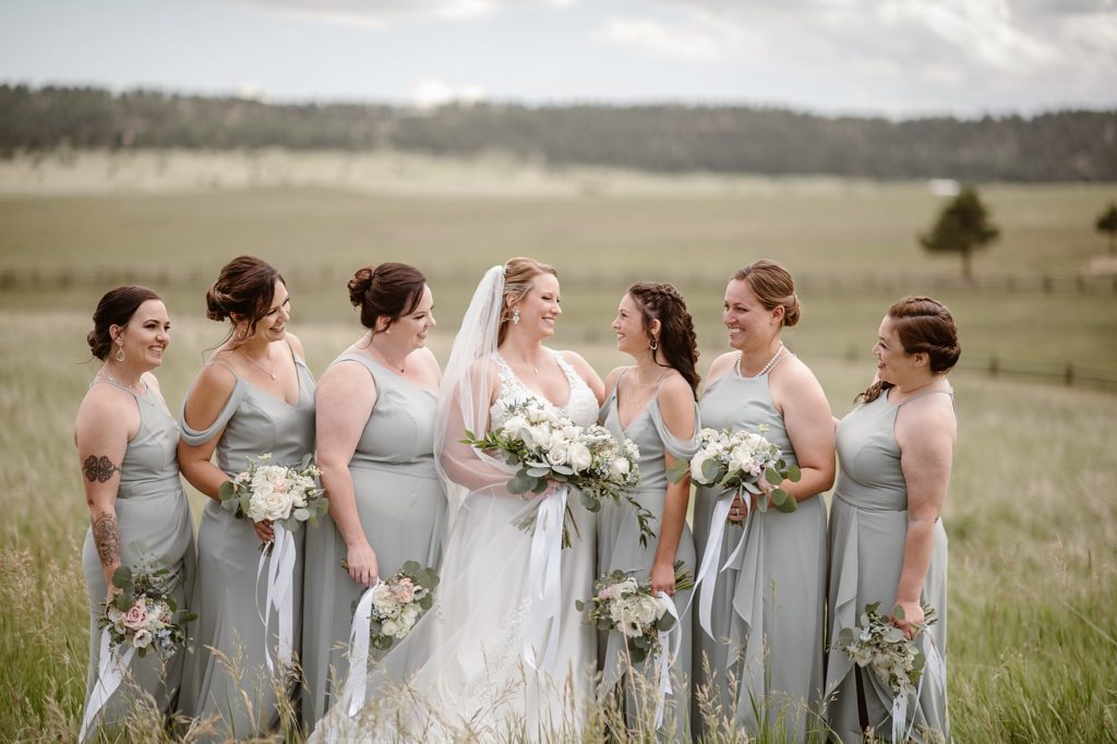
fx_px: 2636
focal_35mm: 85
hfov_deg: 23.9
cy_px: 372
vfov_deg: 16.1
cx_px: 558
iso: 200
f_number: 1.6
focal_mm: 85
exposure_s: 1/3200
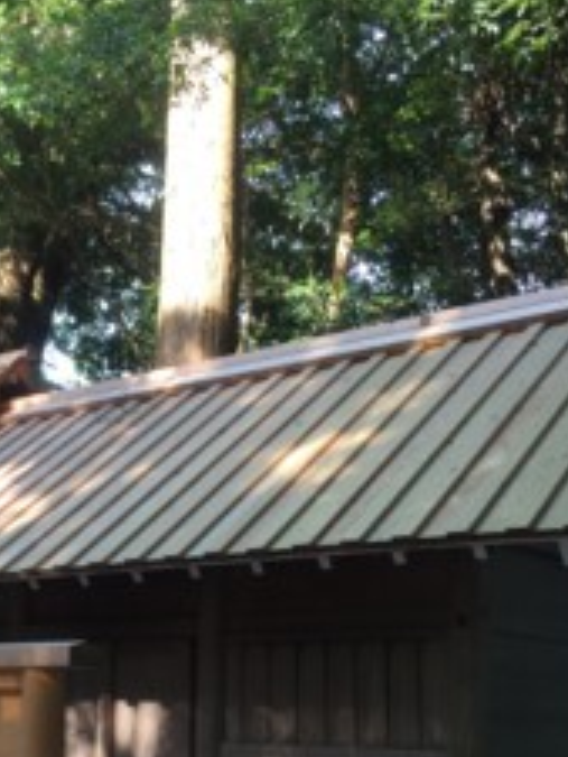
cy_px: 575
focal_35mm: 58
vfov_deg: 32.5
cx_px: 47
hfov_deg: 24.5
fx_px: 1268
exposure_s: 1/120
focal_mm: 4.15
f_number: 2.2
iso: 40
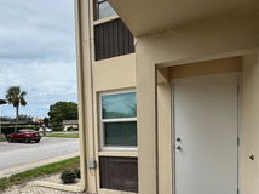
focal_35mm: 28
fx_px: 209
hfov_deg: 62.0
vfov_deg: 48.3
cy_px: 138
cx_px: 88
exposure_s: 1/1832
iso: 50
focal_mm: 2.22
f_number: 2.2
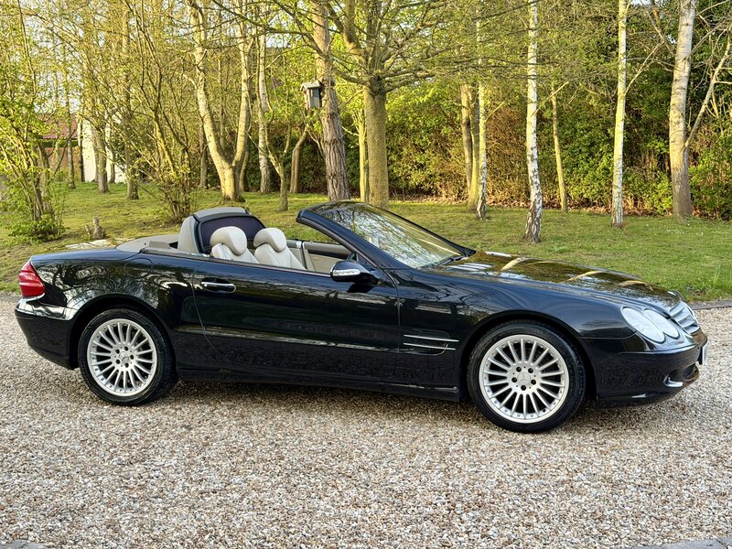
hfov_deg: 39.7
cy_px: 274
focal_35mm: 48
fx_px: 1015
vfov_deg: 30.3
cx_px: 366
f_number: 1.78
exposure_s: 1/134
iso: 50
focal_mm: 6.76
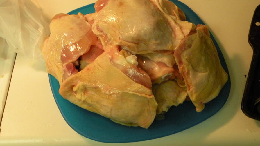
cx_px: 130
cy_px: 57
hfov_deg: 44.6
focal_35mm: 46
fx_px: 317
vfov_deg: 25.9
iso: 400
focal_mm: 7.4
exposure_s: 1/32.4
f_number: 3.2
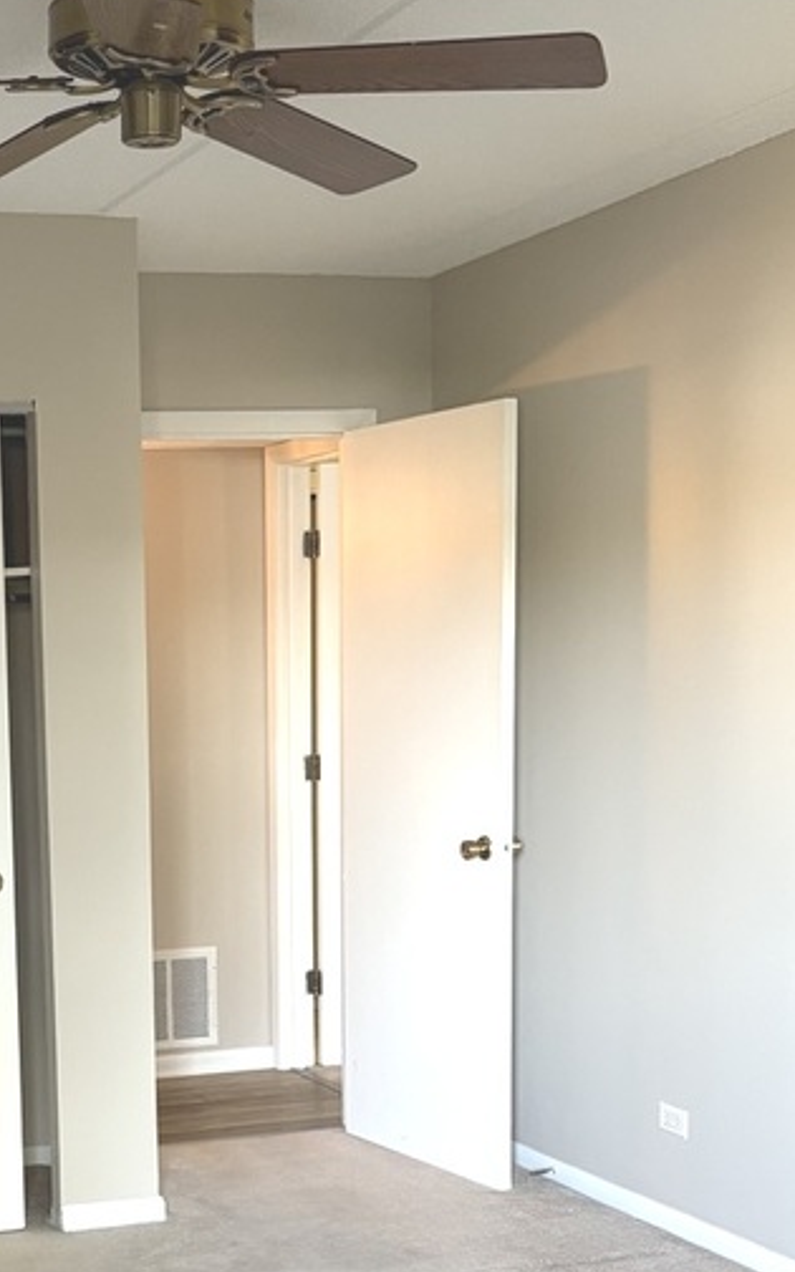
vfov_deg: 33.8
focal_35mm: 59
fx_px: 2045
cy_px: 962
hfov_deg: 21.3
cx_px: 10
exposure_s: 1/60
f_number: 1.6
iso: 160
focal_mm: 5.96
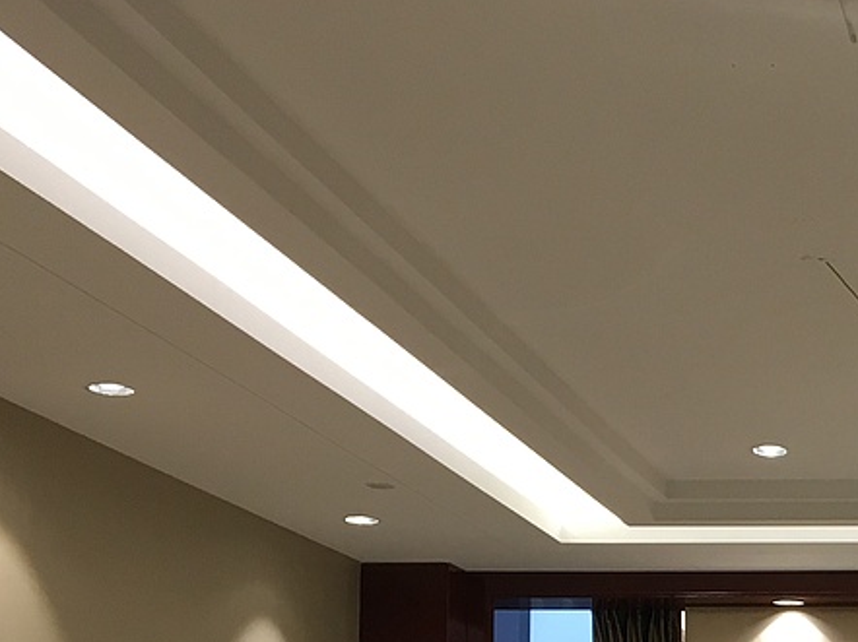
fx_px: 2081
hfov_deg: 21.8
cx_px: 994
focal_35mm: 84
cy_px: 820
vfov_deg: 16.6
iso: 32
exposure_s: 1/33
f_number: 2.2
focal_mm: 4.15
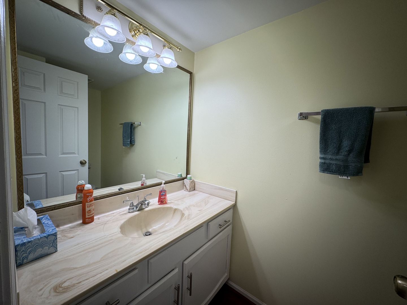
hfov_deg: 102.1
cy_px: 152
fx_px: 165
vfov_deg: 85.7
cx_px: 204
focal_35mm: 14
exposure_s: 1/120
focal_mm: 2.22
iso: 64
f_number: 2.2
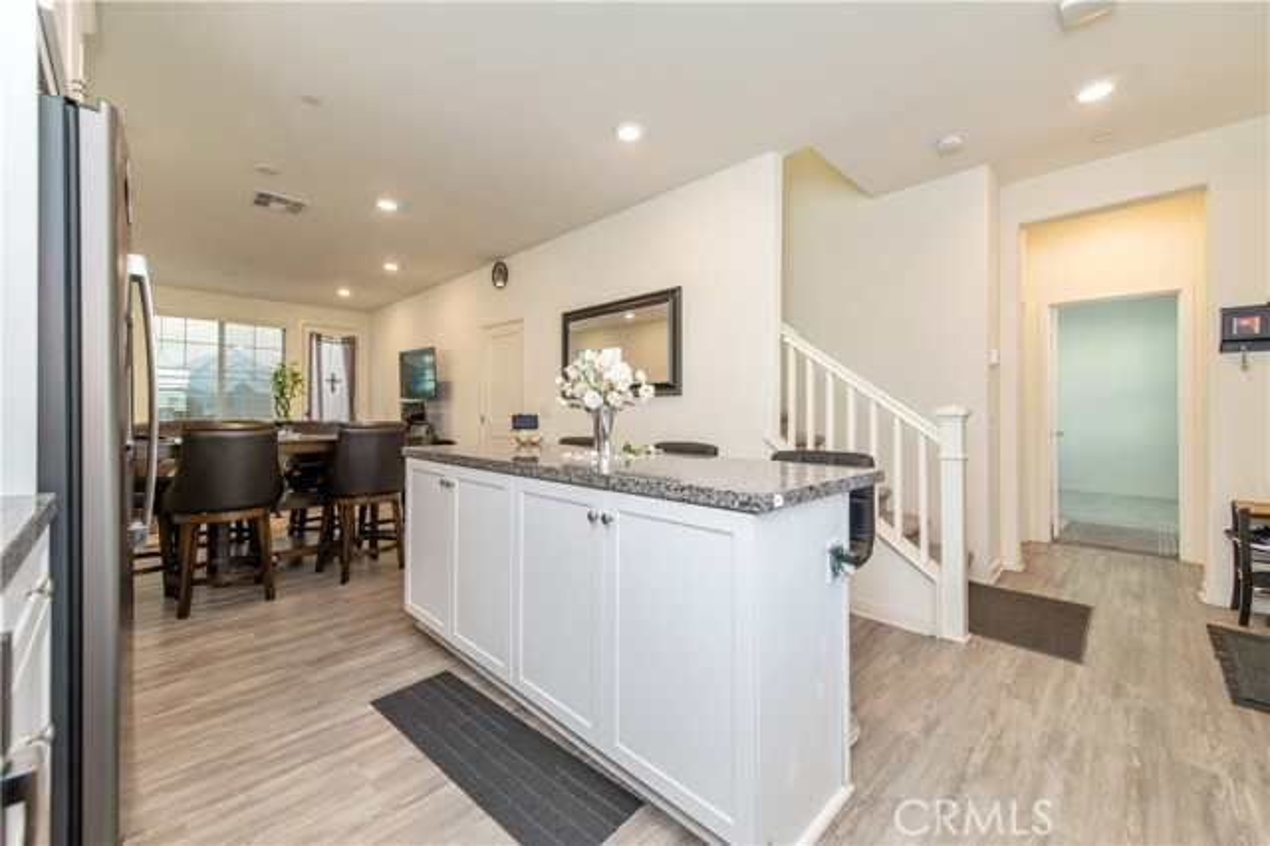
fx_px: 494
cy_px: 423
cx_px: 635
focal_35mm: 14
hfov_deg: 104.3
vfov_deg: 81.1
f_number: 4
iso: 640
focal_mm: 14
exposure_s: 1/60
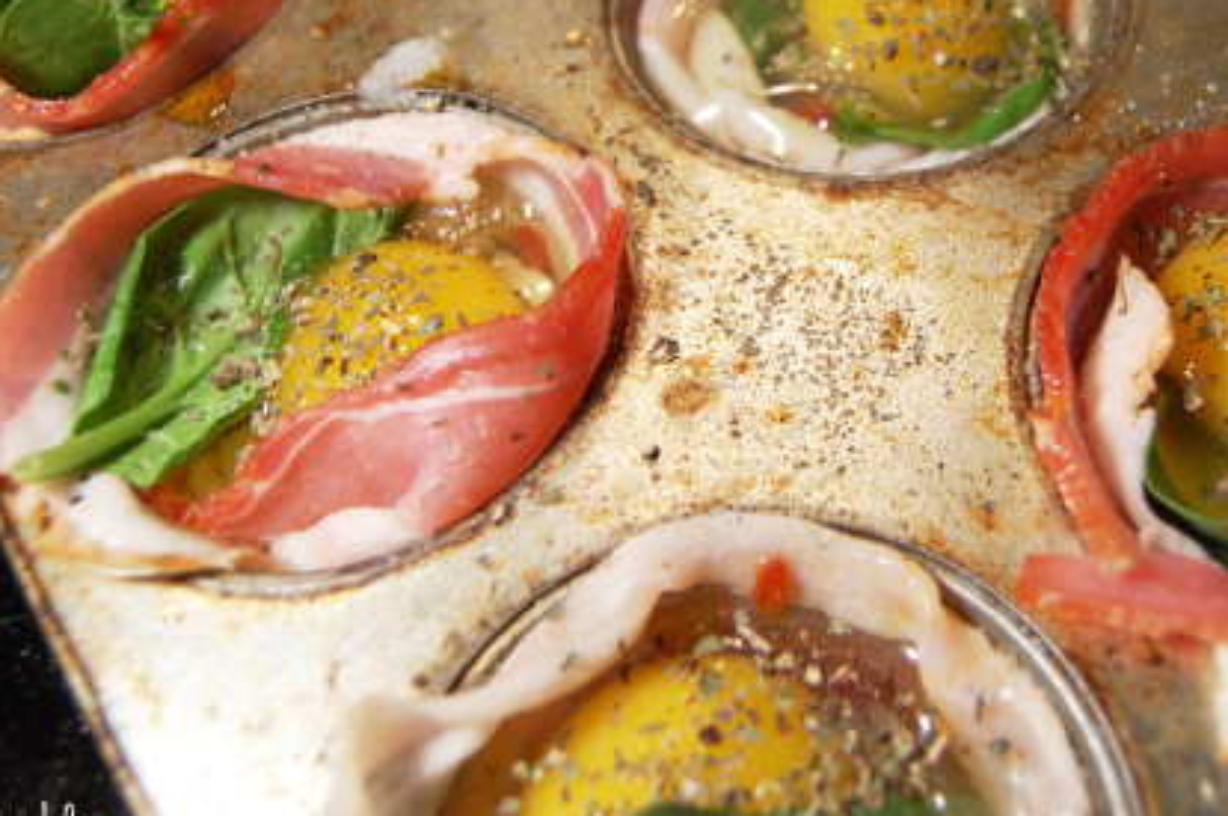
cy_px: 255
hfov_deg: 43.5
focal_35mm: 45
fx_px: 1526
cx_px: 771
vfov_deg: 29.7
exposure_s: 1/125
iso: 800
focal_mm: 19
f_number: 3.5
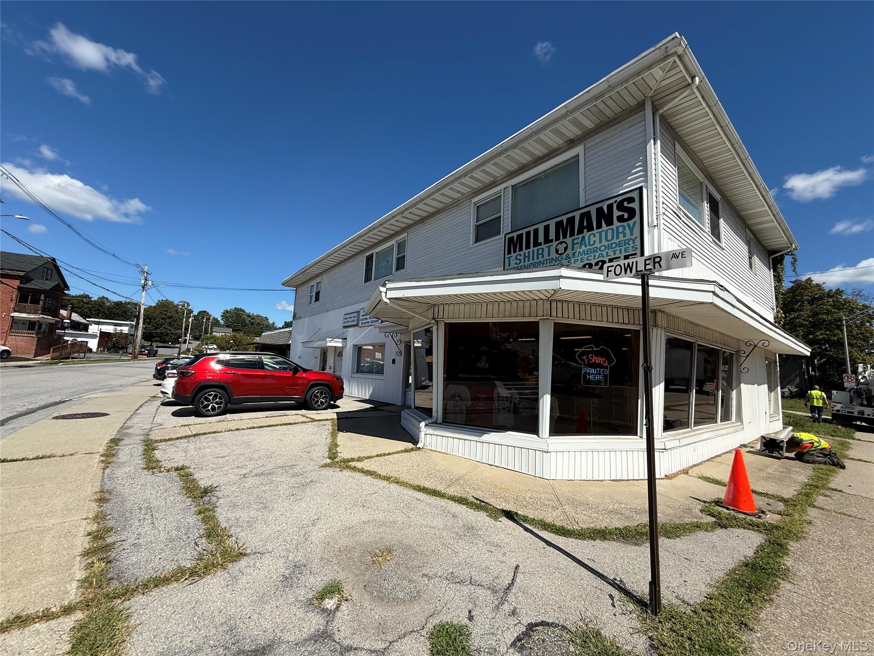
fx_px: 353
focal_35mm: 14
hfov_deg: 102.1
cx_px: 437
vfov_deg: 85.7
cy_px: 328
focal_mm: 2.22
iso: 50
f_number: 2.2
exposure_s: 1/2237
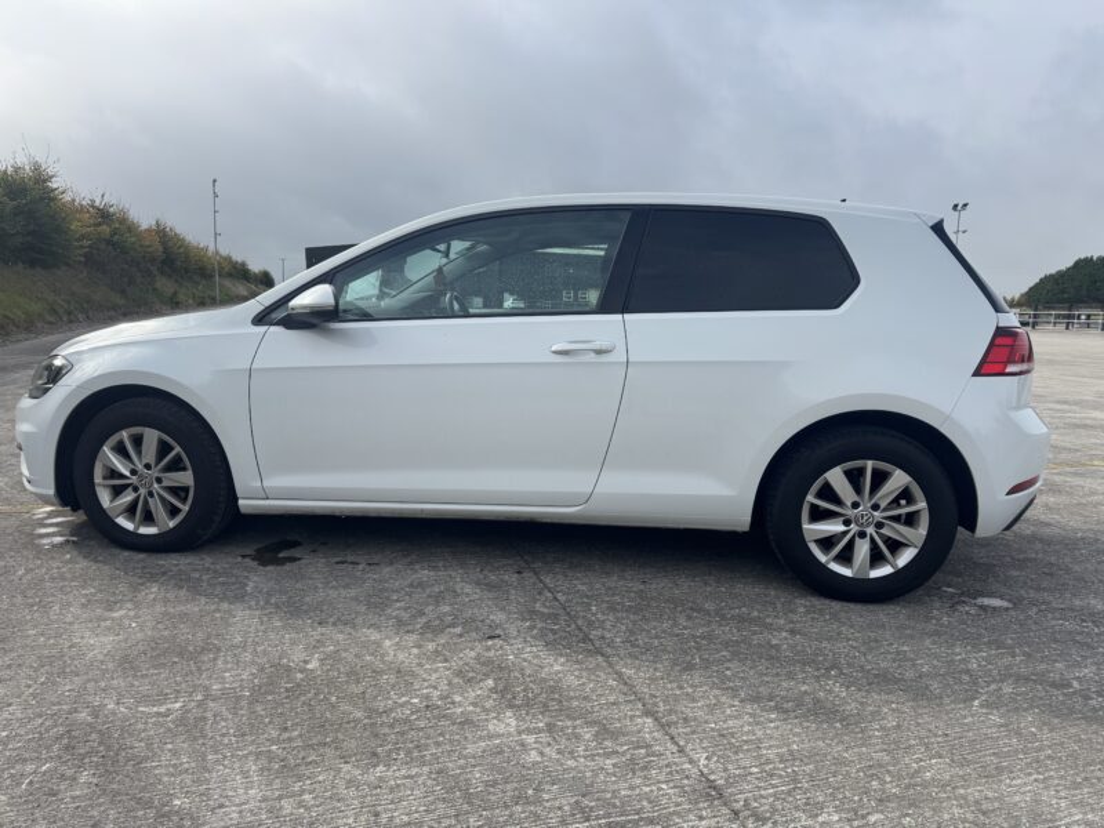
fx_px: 765
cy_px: 414
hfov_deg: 71.6
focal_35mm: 24
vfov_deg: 56.8
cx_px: 552
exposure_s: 1/3597
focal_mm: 6.76
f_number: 1.78
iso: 80
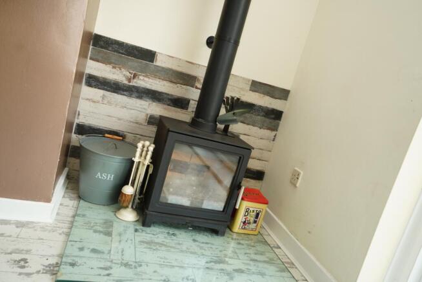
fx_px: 317
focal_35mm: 27
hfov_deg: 67.3
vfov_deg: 48.0
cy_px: 141
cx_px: 211
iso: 400
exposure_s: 1/125
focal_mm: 18
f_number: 5.6
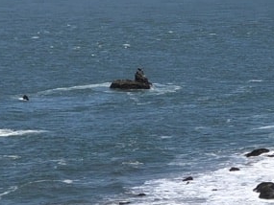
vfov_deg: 7.2
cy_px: -5
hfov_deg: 9.3
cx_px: 437
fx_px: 1623
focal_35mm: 205
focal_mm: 6.6
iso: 20
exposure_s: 1/1000
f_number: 2.8
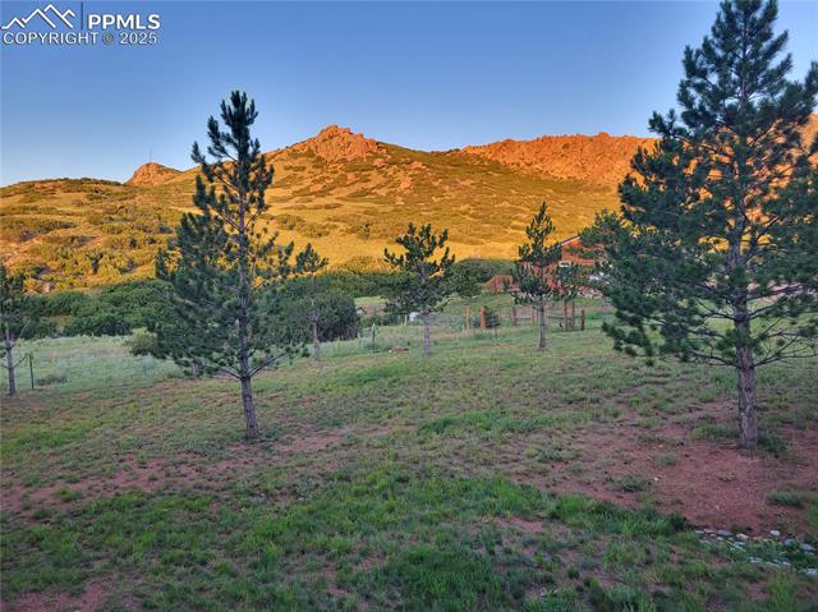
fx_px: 614
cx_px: 409
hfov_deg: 67.3
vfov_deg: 53.0
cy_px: 306
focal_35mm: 26
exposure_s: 1/120
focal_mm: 5.4
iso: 40
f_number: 1.8
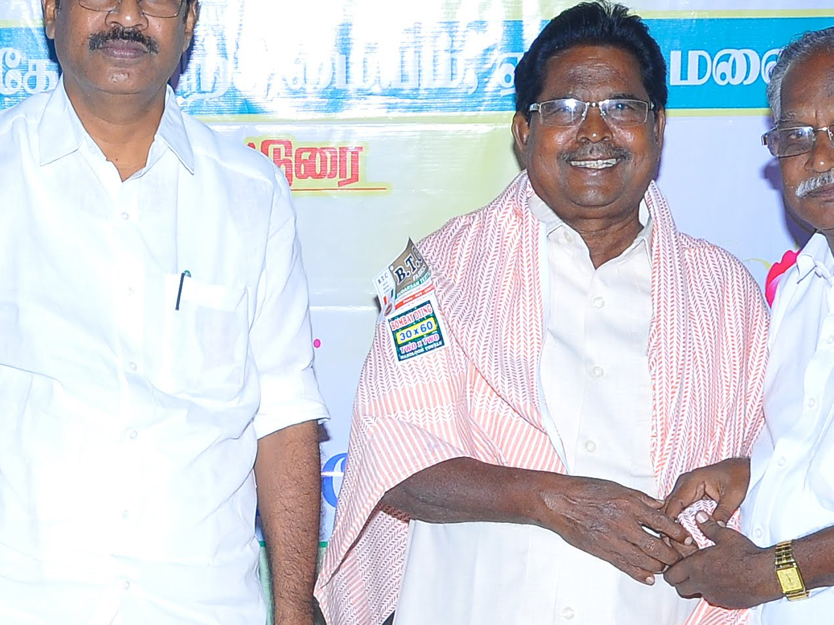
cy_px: 442
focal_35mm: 103
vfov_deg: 14.4
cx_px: 141
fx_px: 2473
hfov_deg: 18.9
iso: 400
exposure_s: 1/125
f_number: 6.3
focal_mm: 21
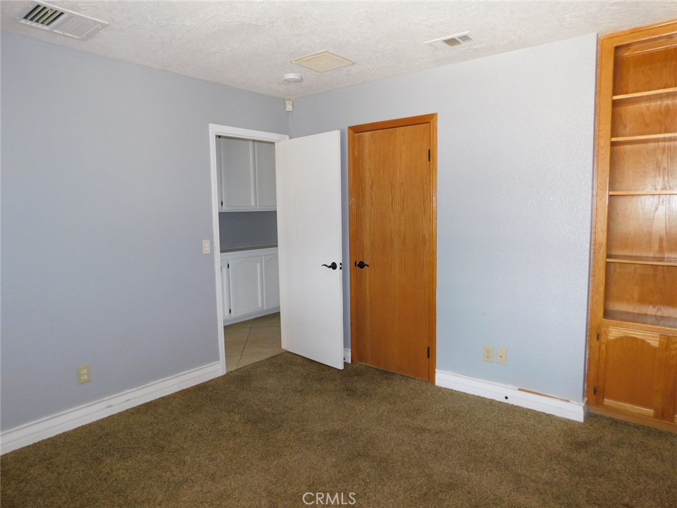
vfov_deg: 58.9
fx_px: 450
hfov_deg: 73.9
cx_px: 338
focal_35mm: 23
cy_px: 254
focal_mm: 4
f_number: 3
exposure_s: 1/30
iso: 200
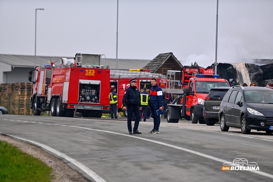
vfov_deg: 6.9
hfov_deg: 10.3
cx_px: 136
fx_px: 1515
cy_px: 91
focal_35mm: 200
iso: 400
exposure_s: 1/5000
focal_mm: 200
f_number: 2.8
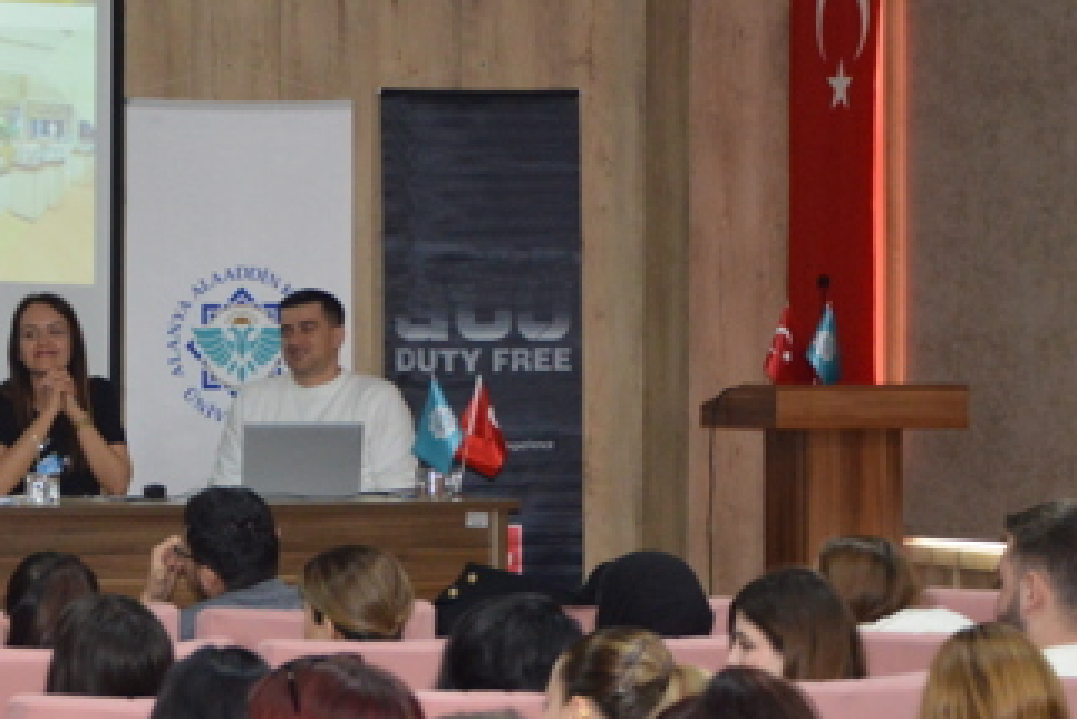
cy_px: 186
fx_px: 4459
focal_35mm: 149
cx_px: 54
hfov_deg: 13.6
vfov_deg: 9.2
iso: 1400
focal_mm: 40
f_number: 4.5
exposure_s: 1/60
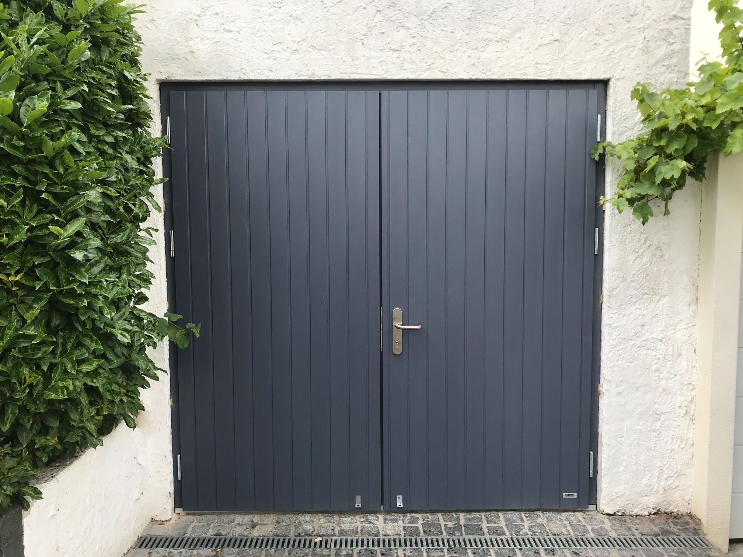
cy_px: 278
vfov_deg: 49.7
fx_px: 601
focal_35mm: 28
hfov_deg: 63.4
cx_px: 372
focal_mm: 3.99
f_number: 1.8
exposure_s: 1/591
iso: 20
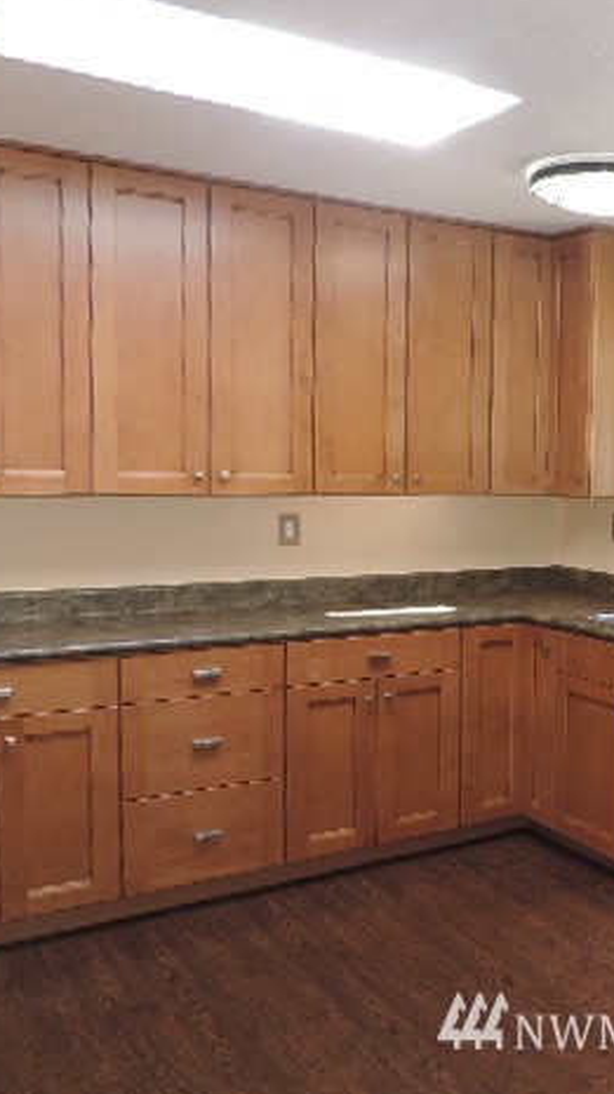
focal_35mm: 36
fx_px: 1044
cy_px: 546
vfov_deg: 55.3
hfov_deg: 31.1
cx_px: 569
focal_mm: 4.3
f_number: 3
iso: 110
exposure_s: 1/40
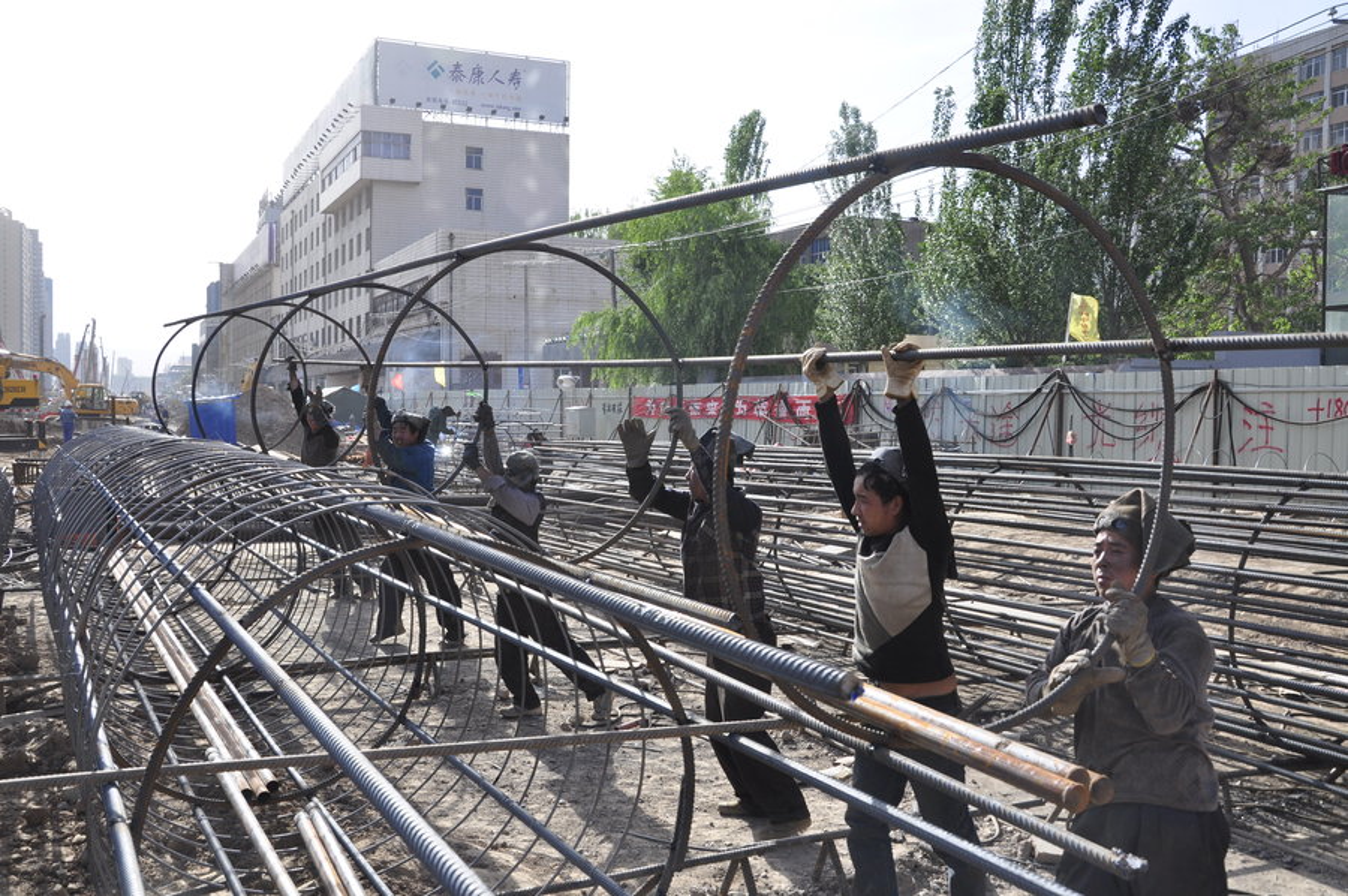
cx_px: 674
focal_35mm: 33
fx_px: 1234
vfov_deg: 39.9
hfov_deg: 57.3
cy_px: 448
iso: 400
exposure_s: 1/500
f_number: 8
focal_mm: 22
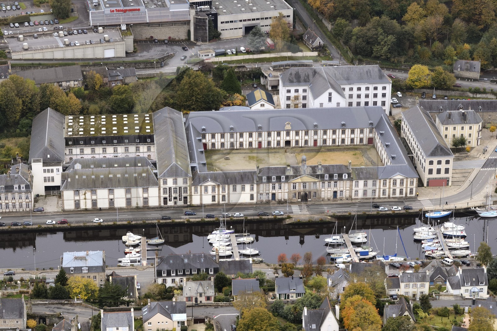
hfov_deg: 24.8
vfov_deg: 16.6
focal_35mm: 82
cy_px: 166
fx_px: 1132
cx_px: 248
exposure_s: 1/1000
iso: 800
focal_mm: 82
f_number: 5.6
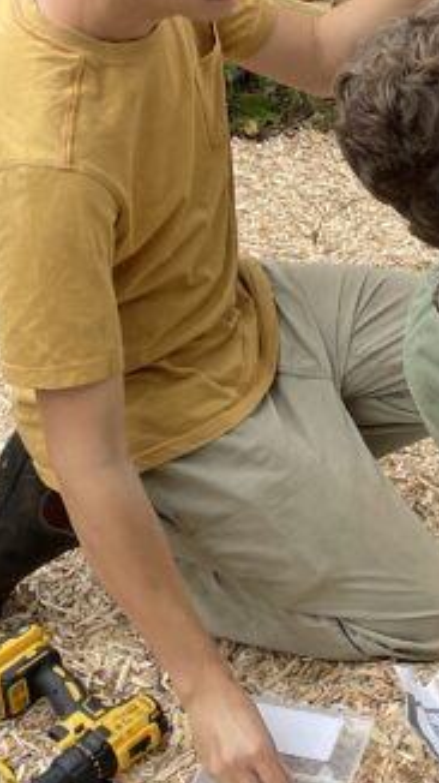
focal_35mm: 89
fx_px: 1845
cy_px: 247
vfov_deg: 23.8
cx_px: 566
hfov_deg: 13.1
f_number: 1.6
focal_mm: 4.2
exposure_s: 1/725
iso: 32
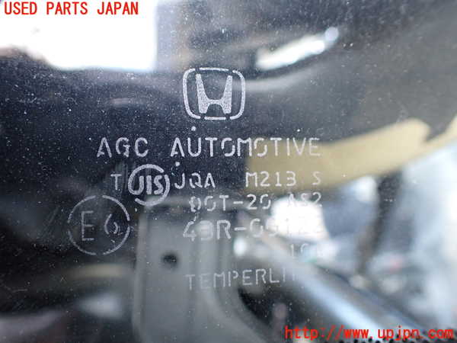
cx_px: 228
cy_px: 172
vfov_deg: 46.8
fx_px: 396
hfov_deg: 60.0
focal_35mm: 30
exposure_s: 1/125
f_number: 2.3
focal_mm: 5.4
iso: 320
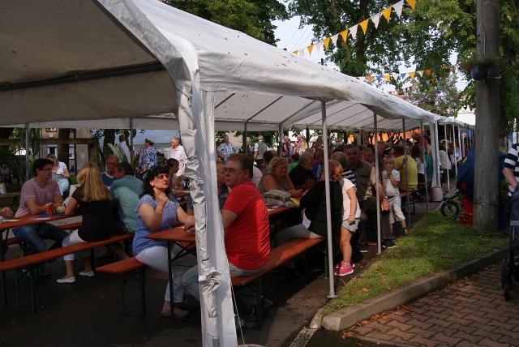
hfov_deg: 57.2
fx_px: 476
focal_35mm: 33
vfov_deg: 40.0
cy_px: 174
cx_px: 260
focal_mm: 22
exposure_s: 1/80
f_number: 9
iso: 100
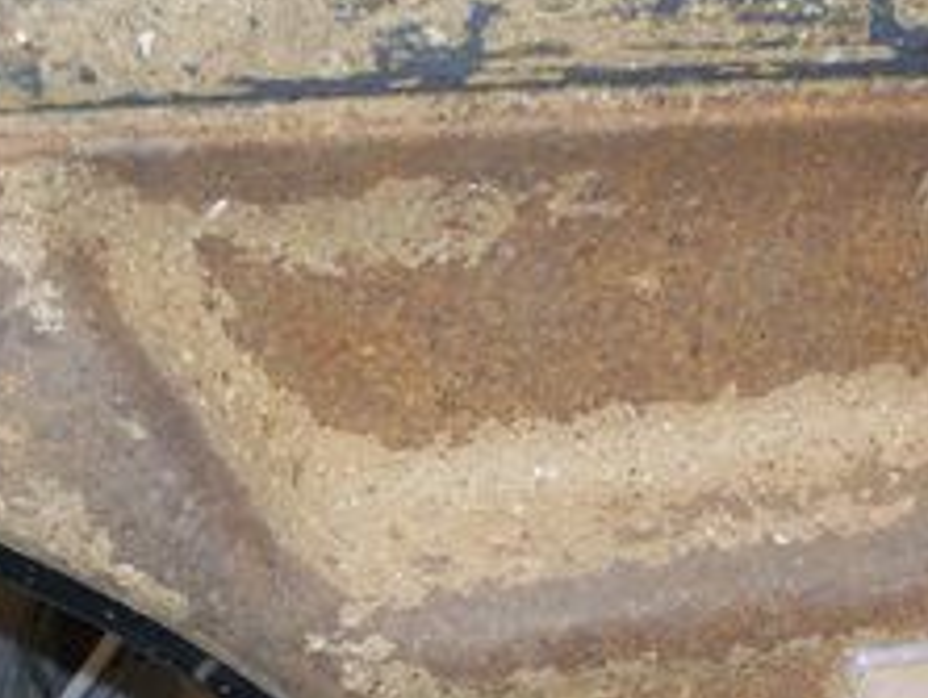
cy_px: 706
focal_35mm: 170
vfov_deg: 8.7
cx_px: 803
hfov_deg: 11.6
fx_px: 4562
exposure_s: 1/60
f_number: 3.1
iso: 80
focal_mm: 9.8
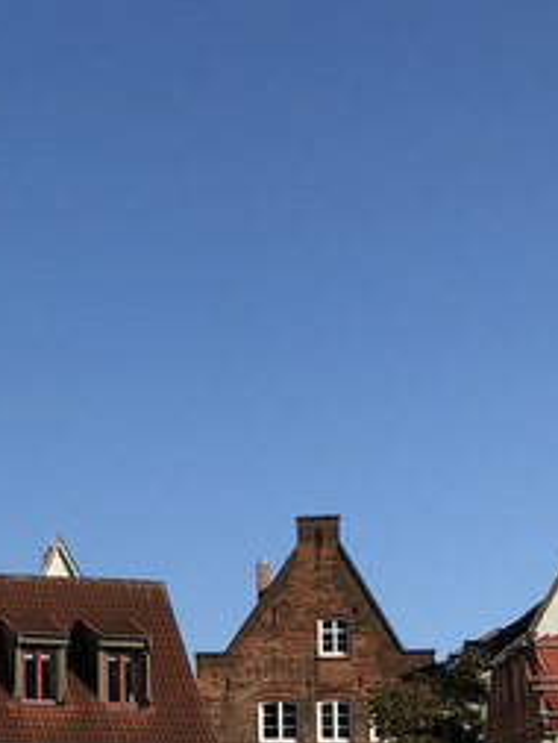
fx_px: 2212
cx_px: -279
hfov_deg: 13.5
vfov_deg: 18.9
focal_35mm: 103
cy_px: 567
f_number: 1.8
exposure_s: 1/1845
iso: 20
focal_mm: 3.99
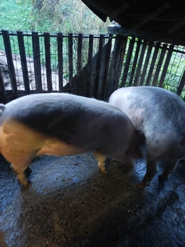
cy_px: 124
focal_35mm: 25
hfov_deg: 54.8
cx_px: 92
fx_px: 178
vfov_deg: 69.4
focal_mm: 4.7
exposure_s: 1/10
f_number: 1.79
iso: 3225
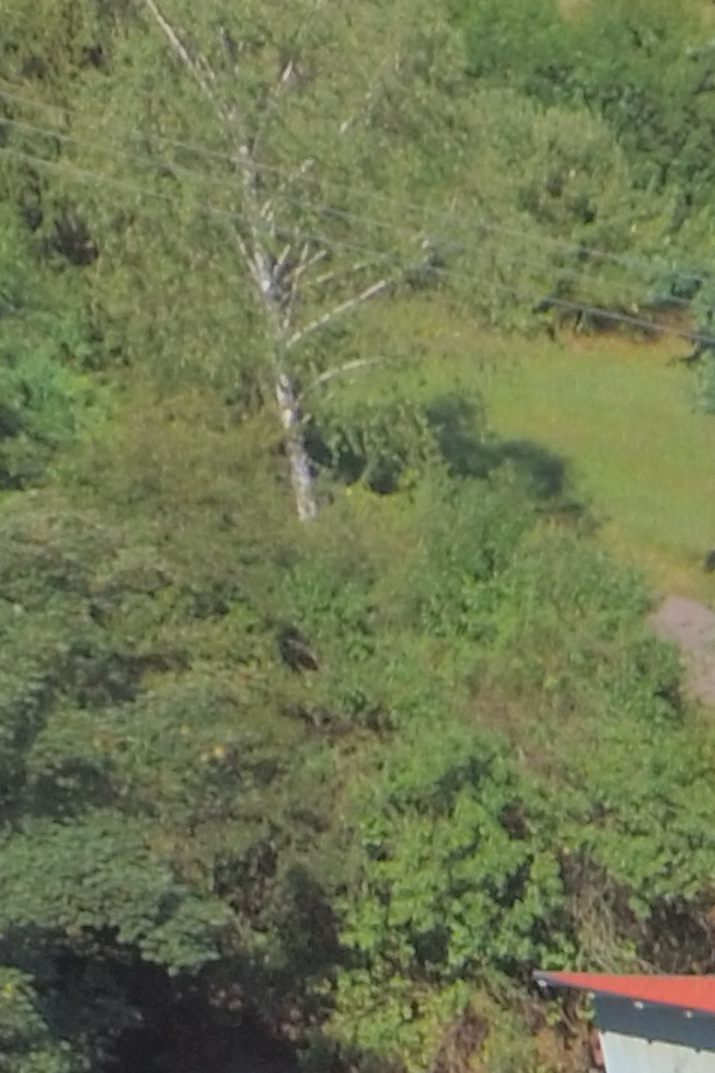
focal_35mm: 117
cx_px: 2702
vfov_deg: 15.3
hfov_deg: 8.1
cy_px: 1865
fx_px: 3485
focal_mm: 3.61
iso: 100
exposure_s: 1/602
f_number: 2.8
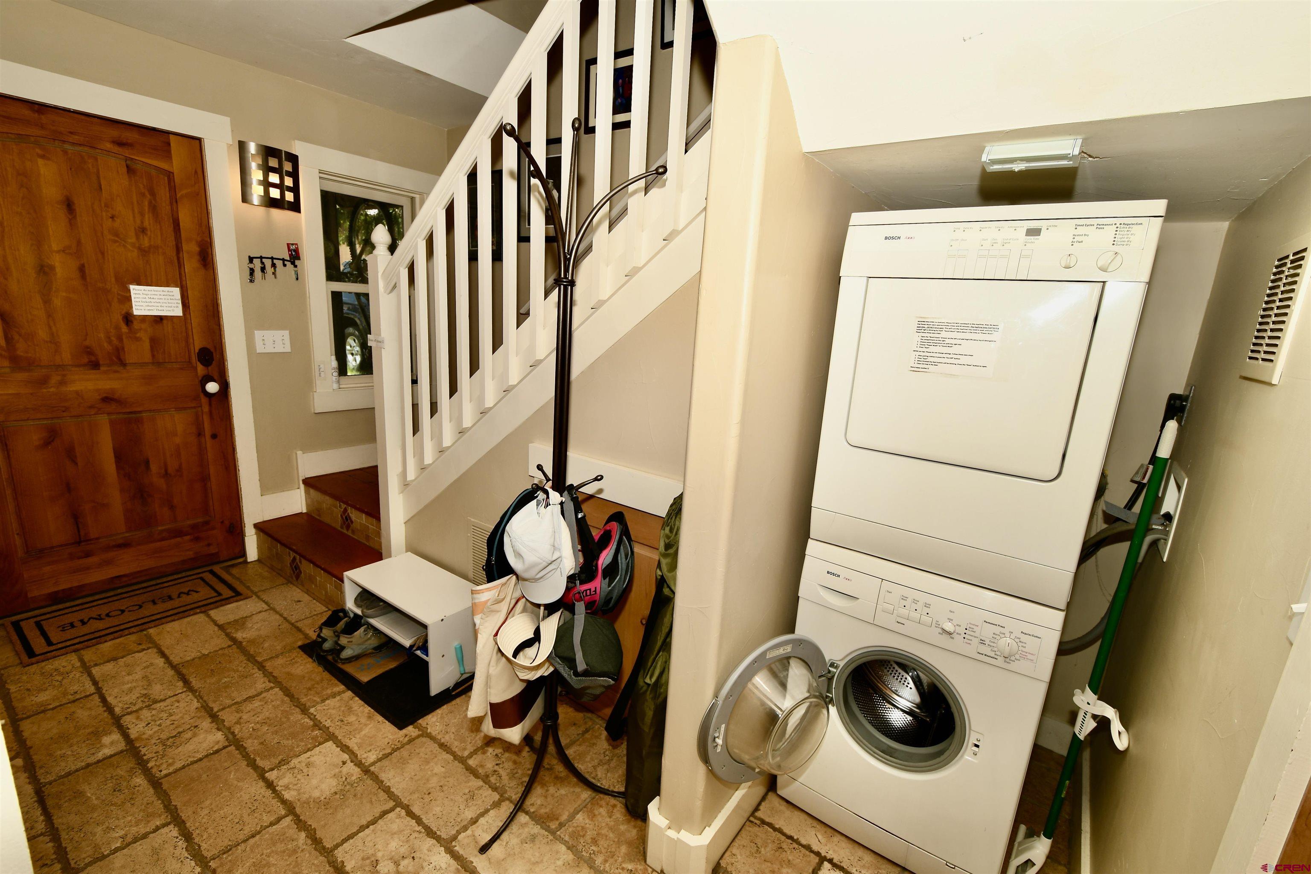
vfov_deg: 77.3
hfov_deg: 100.4
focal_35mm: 15
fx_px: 546
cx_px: 656
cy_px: 437
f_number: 7.1
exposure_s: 1/60
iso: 100
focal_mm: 10
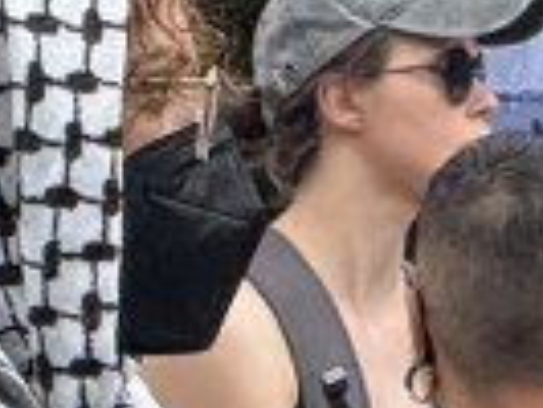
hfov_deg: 2.1
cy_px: 942
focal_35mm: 926
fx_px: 14539
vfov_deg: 1.6
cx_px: -57
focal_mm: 15.66
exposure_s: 1/99
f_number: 2.8
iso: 160
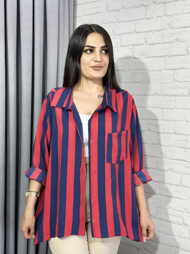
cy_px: 127
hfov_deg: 30.3
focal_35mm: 48
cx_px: 95
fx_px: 351
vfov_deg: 39.7
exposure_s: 1/100
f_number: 1.78
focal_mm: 6.86
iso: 125
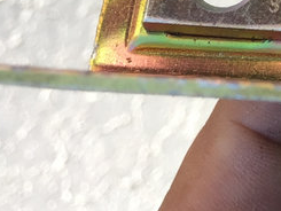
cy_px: -235
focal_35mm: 142
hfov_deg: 12.5
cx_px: 536
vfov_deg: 9.6
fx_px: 1153
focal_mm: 4.15
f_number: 2.2
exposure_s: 1/120
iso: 32
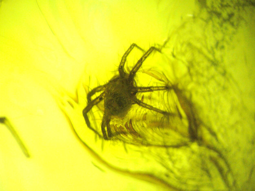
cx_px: 128
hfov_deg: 18.7
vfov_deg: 14.1
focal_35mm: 105
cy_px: 96
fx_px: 774
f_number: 5
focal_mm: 17.4
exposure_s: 1/400
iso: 400
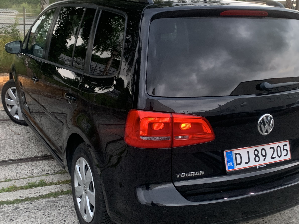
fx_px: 380
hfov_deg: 42.9
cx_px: 145
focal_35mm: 44
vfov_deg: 32.9
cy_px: 105
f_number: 1.8
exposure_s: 1/60
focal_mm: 4.25
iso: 160
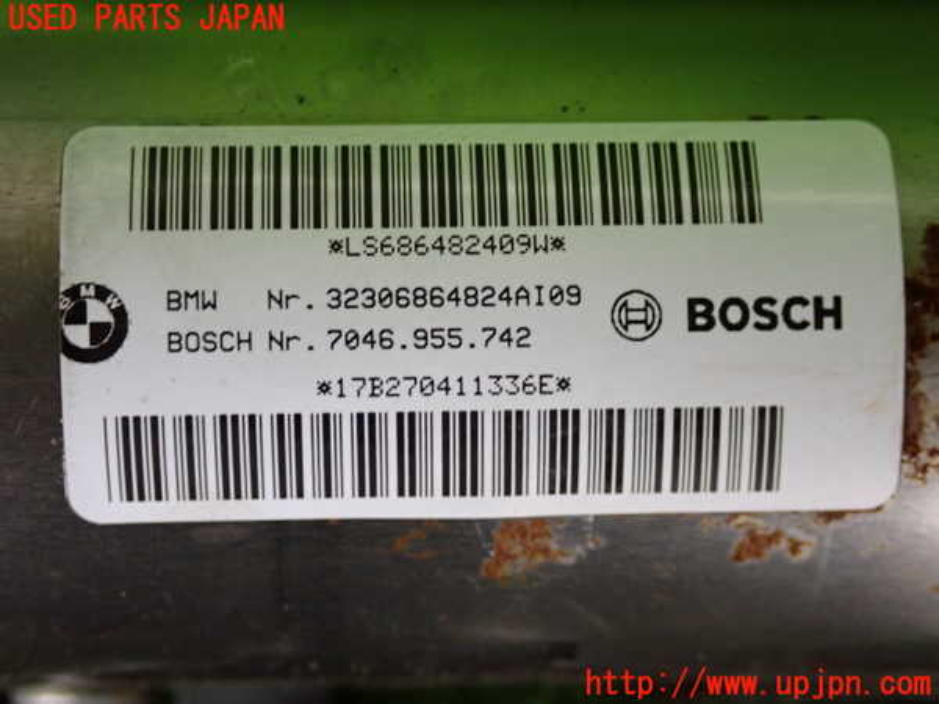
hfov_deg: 31.2
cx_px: 470
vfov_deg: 23.7
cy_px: 352
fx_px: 1682
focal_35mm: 62
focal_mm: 11.09
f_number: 3.6
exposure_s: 1/60
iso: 500
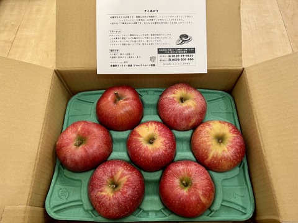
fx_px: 224
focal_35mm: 26
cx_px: 149
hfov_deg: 67.3
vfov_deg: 53.1
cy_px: 112
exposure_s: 1/50
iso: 160
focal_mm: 5.7
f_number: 1.5
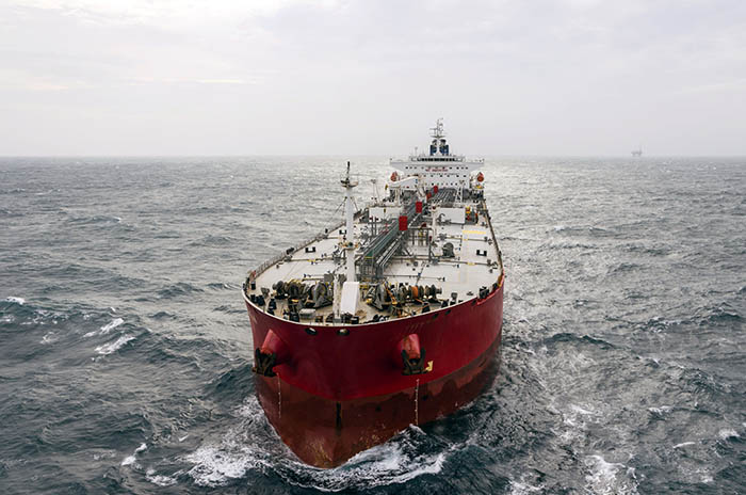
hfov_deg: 57.3
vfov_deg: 39.8
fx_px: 683
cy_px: 248
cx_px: 373
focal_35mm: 33
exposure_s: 1/125
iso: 100
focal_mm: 22
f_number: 11
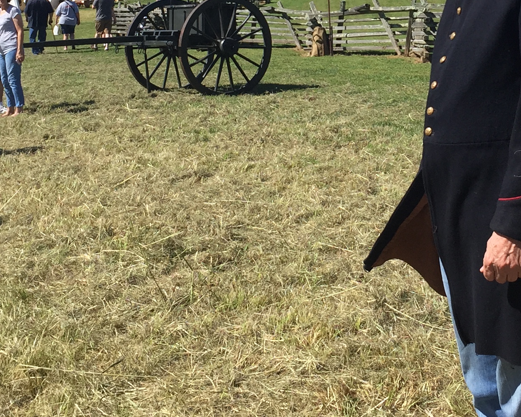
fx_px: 1157
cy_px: -21
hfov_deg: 25.1
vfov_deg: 19.7
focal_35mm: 75
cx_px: 394
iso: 32
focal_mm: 4.15
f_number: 2.2
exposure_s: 1/2083
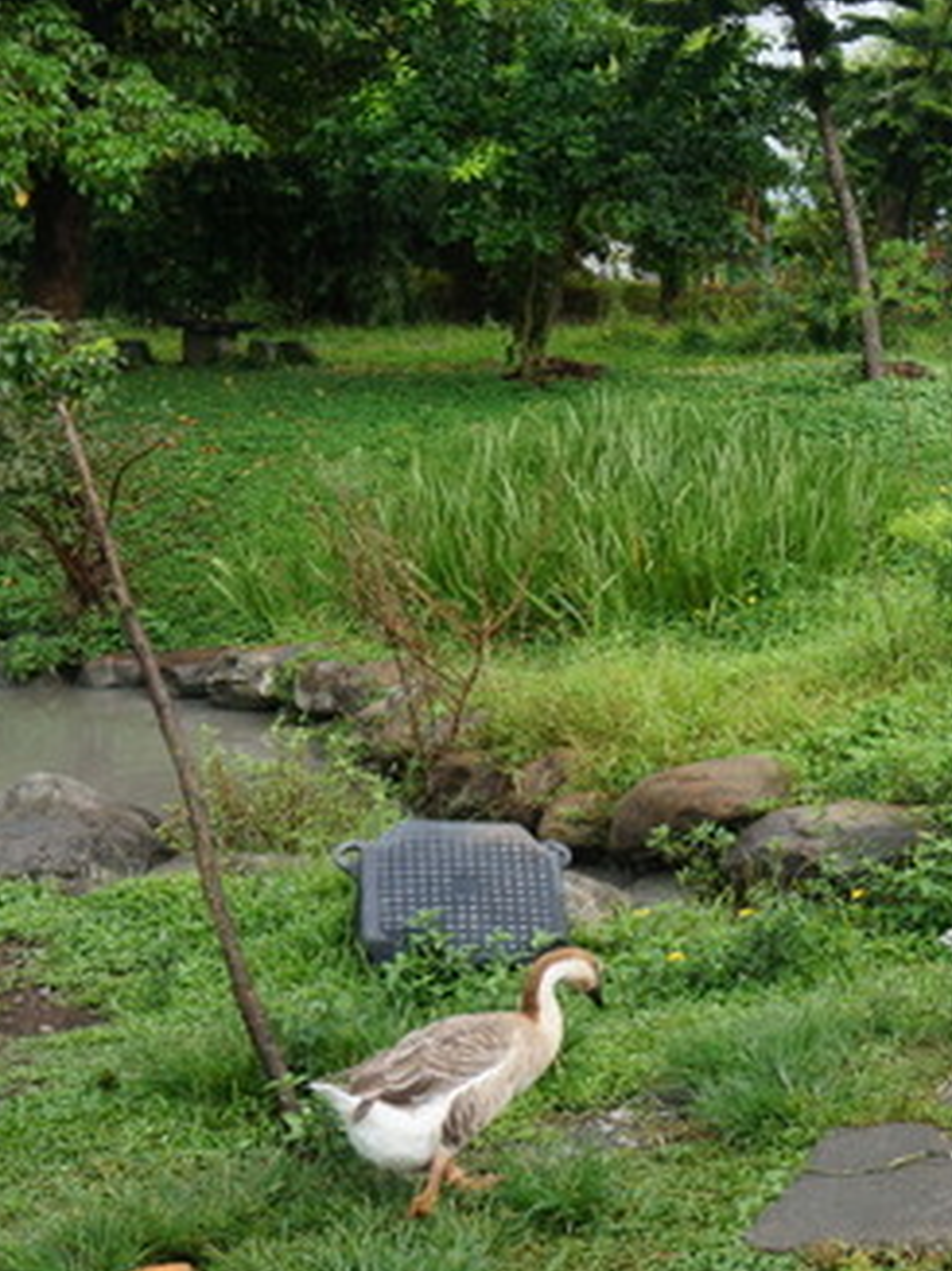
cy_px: 554
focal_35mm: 62
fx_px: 2275
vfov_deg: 31.2
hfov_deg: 22.1
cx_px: 1092
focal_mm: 22
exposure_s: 1/60
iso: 200
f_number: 13
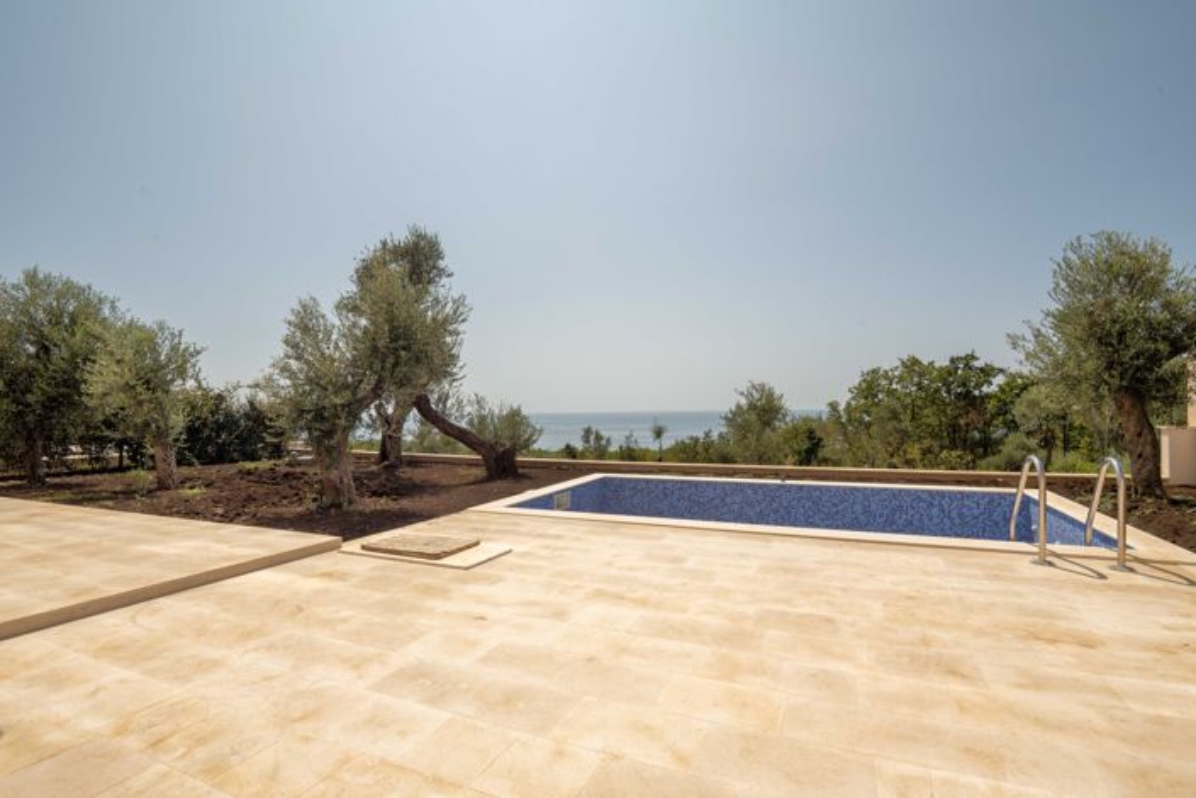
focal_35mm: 16
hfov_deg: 96.7
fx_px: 532
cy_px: 399
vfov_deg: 73.7
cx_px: 598
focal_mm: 16
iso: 320
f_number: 10
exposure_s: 1/800
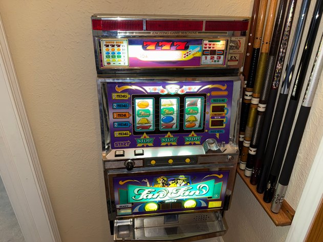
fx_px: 224
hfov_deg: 71.6
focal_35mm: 24
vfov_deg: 56.8
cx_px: 162
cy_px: 121
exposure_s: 1/15
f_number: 1.78
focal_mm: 6.76
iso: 64
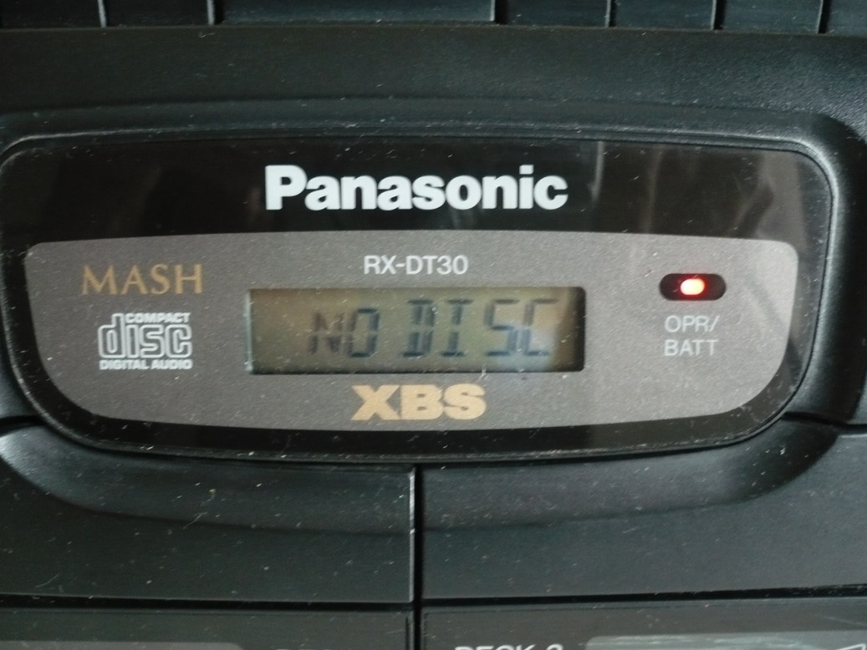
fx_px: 902
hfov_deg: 51.3
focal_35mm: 36
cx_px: 433
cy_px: 328
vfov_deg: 39.7
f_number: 2.8
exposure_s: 1/8
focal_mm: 5.8
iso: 320
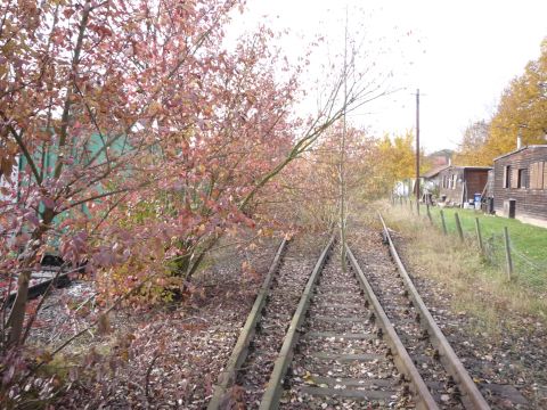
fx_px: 506
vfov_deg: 44.2
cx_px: 274
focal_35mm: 32
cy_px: 205
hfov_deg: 56.8
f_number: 4
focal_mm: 5.2
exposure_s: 1/250
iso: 200
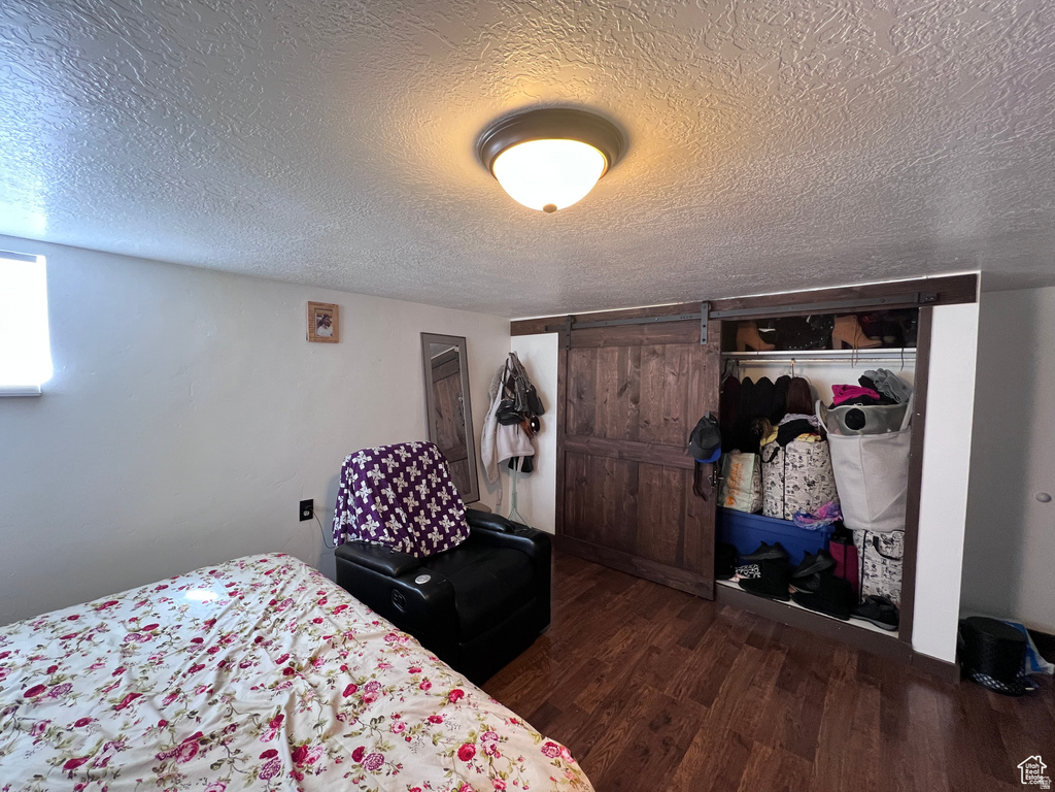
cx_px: 528
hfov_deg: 106.2
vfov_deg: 89.9
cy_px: 396
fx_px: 396
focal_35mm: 13
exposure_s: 1/60
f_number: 1.8
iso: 250
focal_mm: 1.57
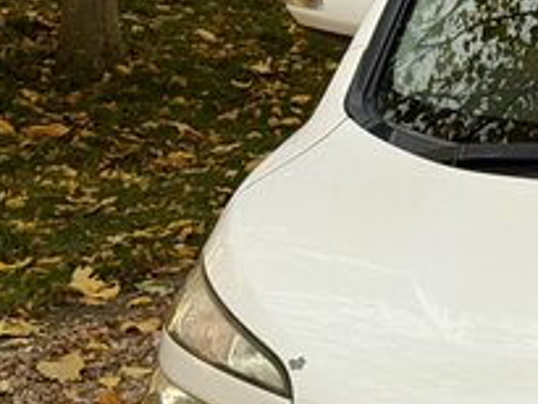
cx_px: 958
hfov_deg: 10.0
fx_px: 2908
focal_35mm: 187
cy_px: 336
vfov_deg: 7.9
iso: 100
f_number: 1.78
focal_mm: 6.76
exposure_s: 1/89
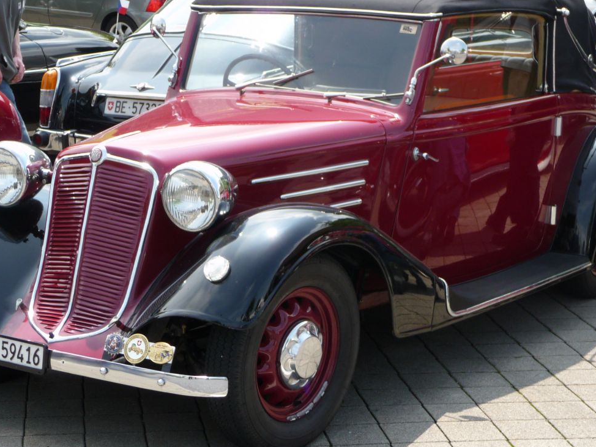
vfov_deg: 16.8
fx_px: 1516
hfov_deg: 22.2
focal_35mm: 88
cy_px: 170
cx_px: 288
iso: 100
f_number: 4.5
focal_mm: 10.5
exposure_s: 1/320
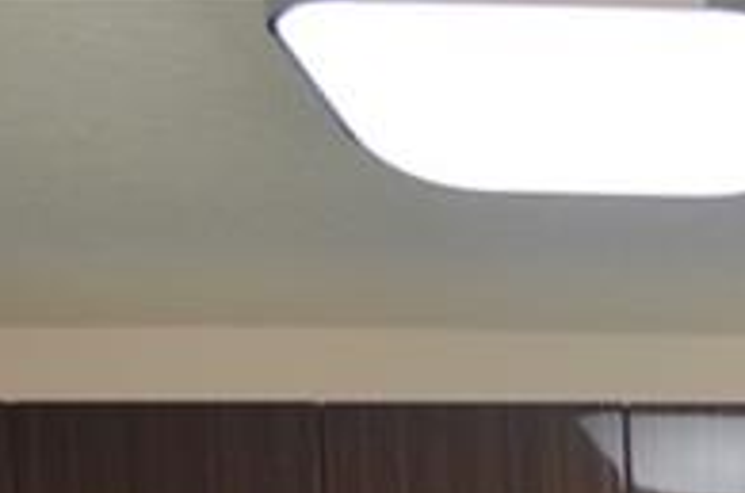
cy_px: 1292
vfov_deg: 8.5
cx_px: 1303
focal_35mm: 142
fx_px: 2931
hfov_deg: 13.2
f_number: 4.5
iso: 400
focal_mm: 18
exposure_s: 1/80
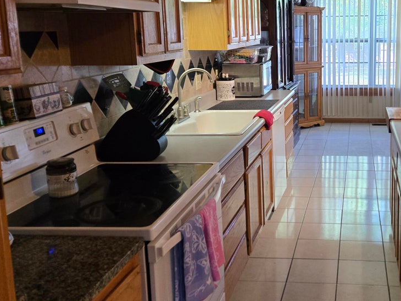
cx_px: 314
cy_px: 126
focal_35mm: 43
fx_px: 498
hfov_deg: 42.1
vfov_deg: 33.5
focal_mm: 5.4
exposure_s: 1/120
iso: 160
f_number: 1.8
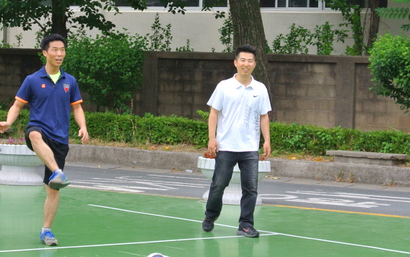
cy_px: 105
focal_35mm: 136
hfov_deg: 15.3
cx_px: 131
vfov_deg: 9.6
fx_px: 1520
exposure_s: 1/250
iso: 360
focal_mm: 27.5
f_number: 5.6
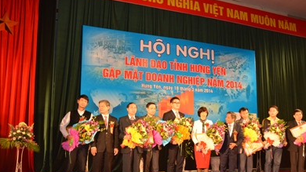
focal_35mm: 31
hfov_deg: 62.3
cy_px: 117
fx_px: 251
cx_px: 176
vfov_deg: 37.2
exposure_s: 1/60
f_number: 5
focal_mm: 16
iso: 1000
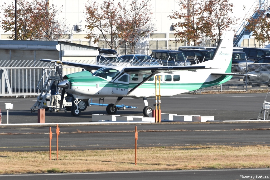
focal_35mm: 585
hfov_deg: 3.5
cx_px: 135
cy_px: 90
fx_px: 4388
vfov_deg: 2.4
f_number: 8
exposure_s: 1/800
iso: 400
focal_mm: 390
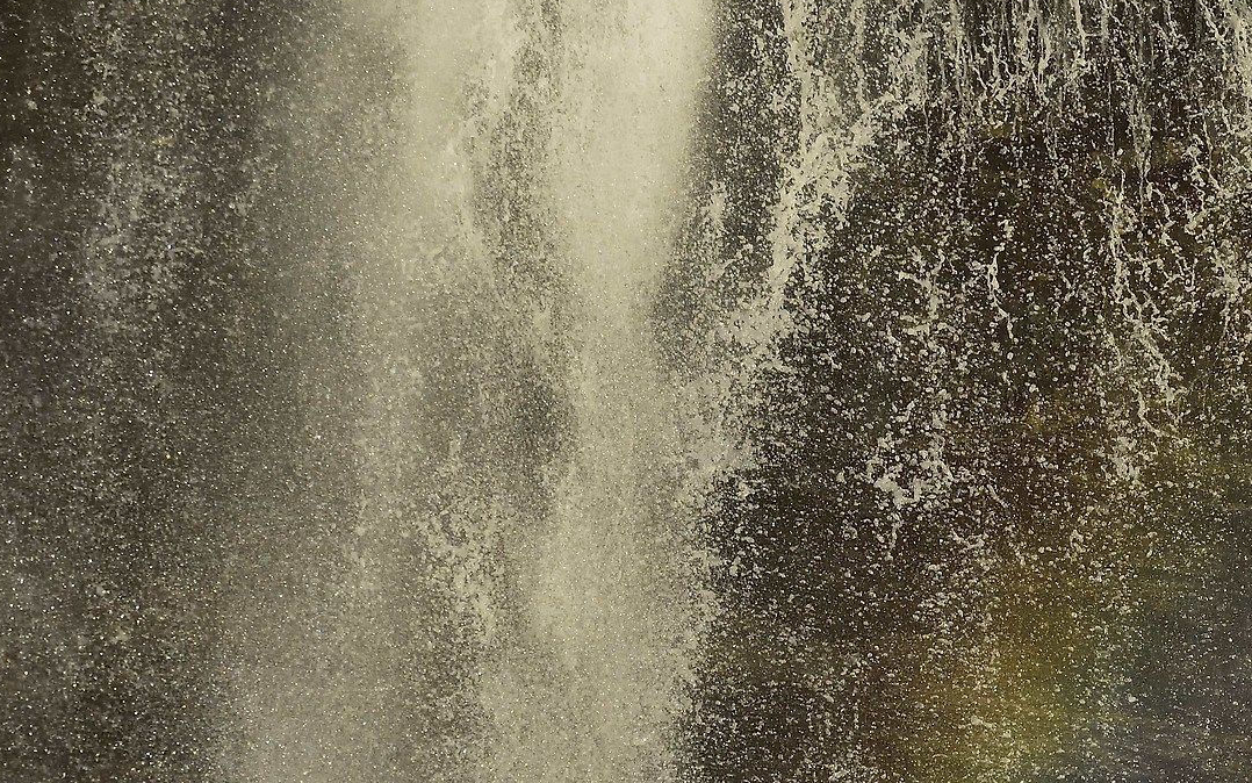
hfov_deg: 9.4
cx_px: 1105
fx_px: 7546
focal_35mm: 221
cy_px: 634
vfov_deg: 5.9
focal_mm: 65
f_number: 7.1
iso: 1100
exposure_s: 1/2000
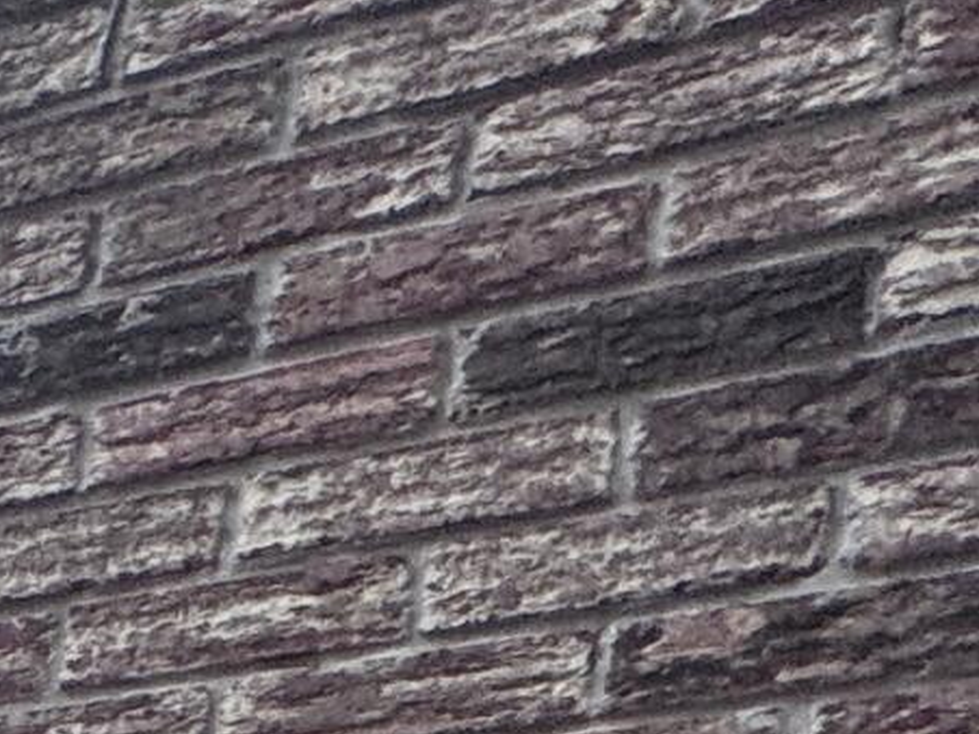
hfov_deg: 12.5
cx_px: -1726
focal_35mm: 93
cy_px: 1730
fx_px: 2630
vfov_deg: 12.6
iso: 64
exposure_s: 1/99
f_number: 2.2
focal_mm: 2.22
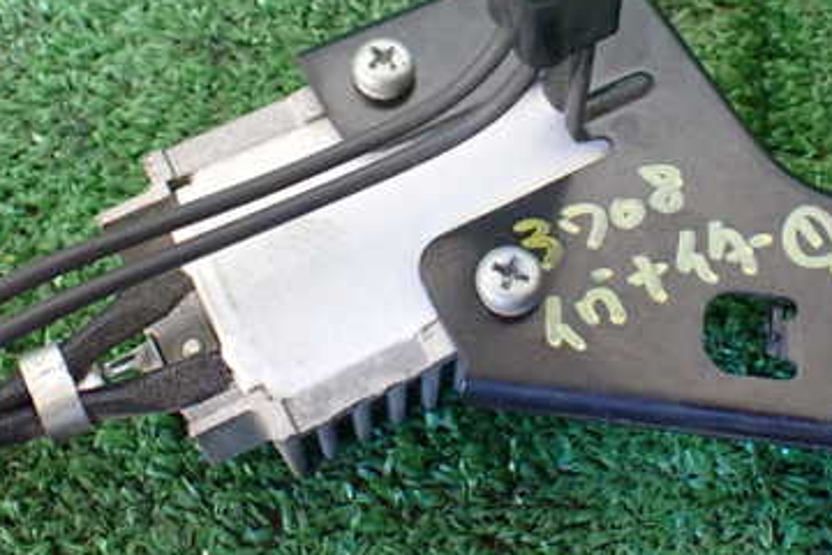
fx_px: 1202
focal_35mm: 52
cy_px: 104
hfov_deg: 37.9
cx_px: 522
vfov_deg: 25.5
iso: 800
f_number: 2.3
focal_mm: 5.4
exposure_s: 1/60
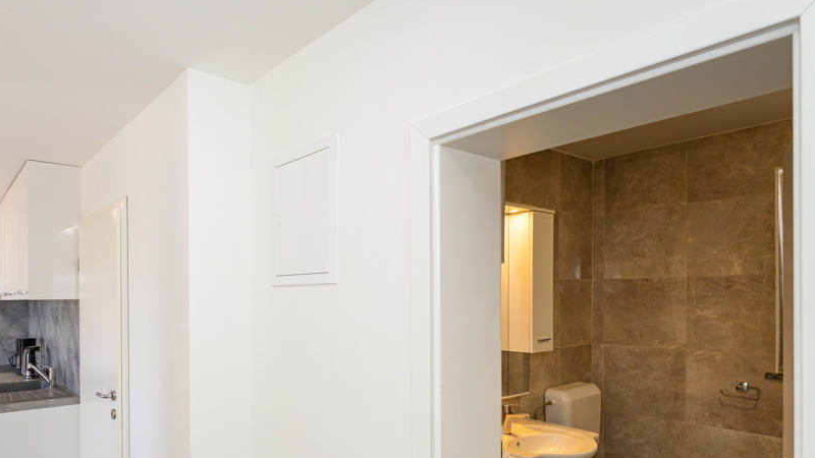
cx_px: 265
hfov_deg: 78.3
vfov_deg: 50.5
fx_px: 475
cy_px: 307
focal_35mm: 22
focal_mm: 14
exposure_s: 1/100
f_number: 7.1
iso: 800
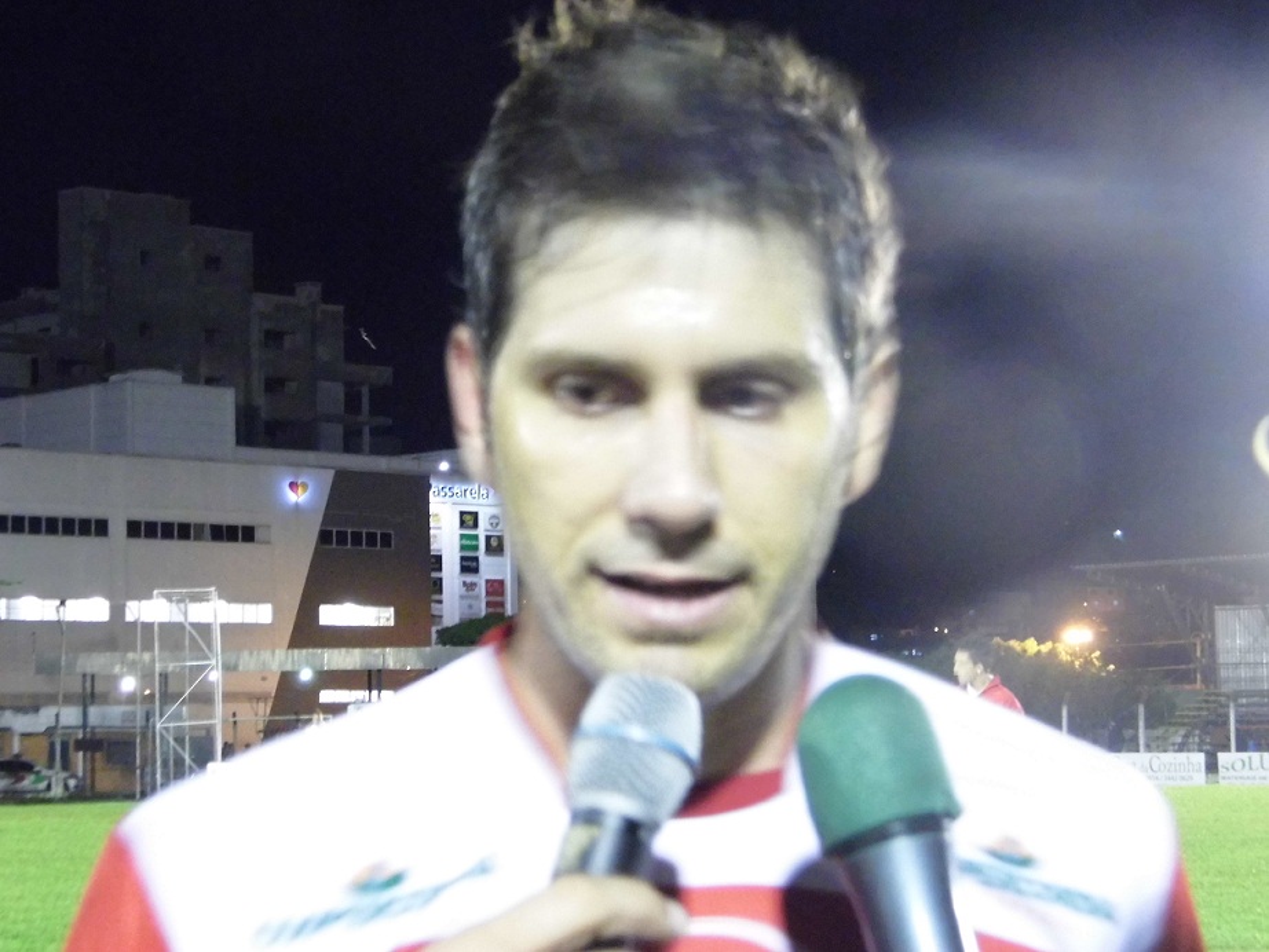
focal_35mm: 81
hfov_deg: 24.1
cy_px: 476
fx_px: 2970
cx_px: 634
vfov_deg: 18.2
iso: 800
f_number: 4.2
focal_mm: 14.6
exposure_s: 1/8
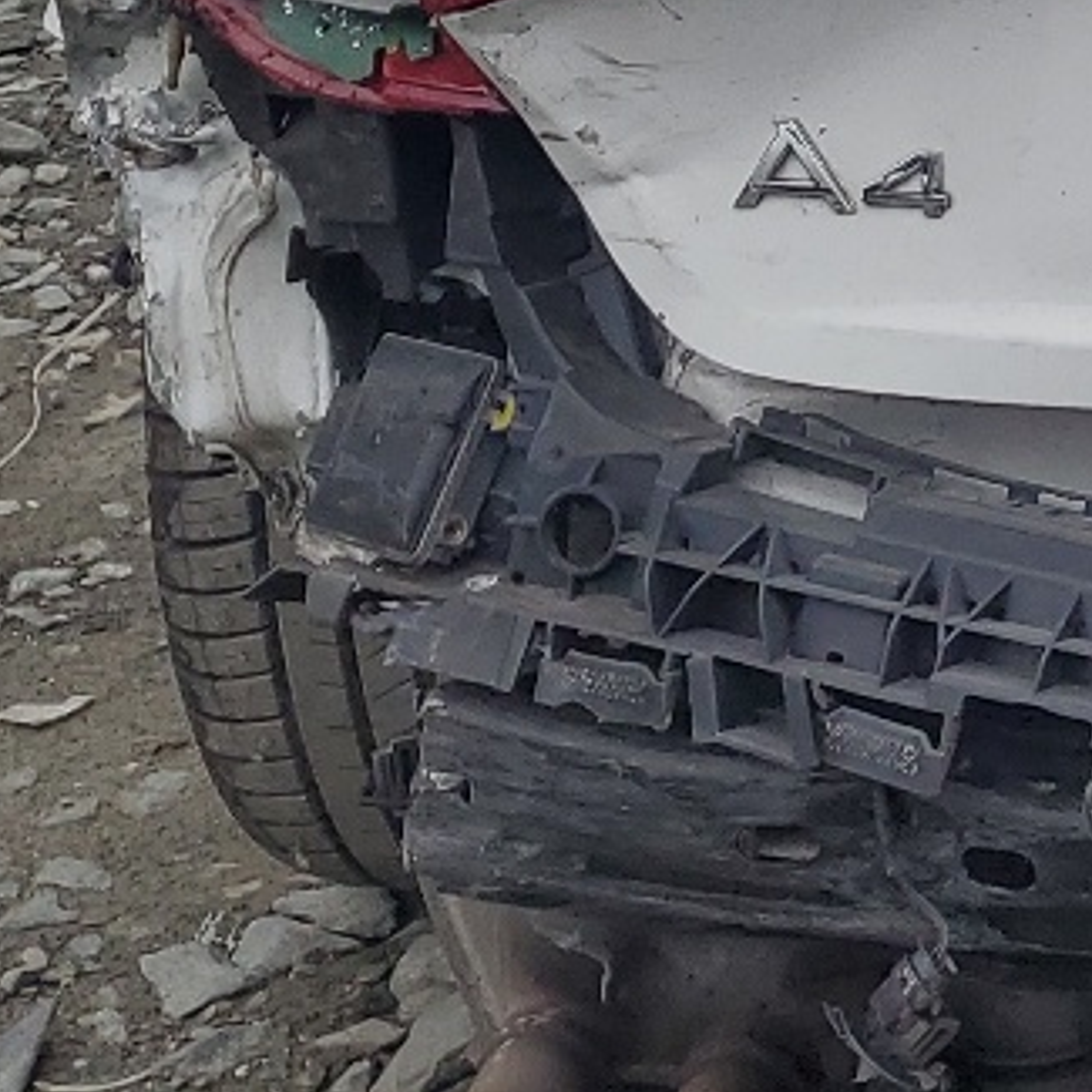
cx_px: 1865
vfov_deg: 15.1
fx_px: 4033
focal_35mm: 113
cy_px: -7
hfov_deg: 14.0
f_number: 1.5
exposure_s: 1/769
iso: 50
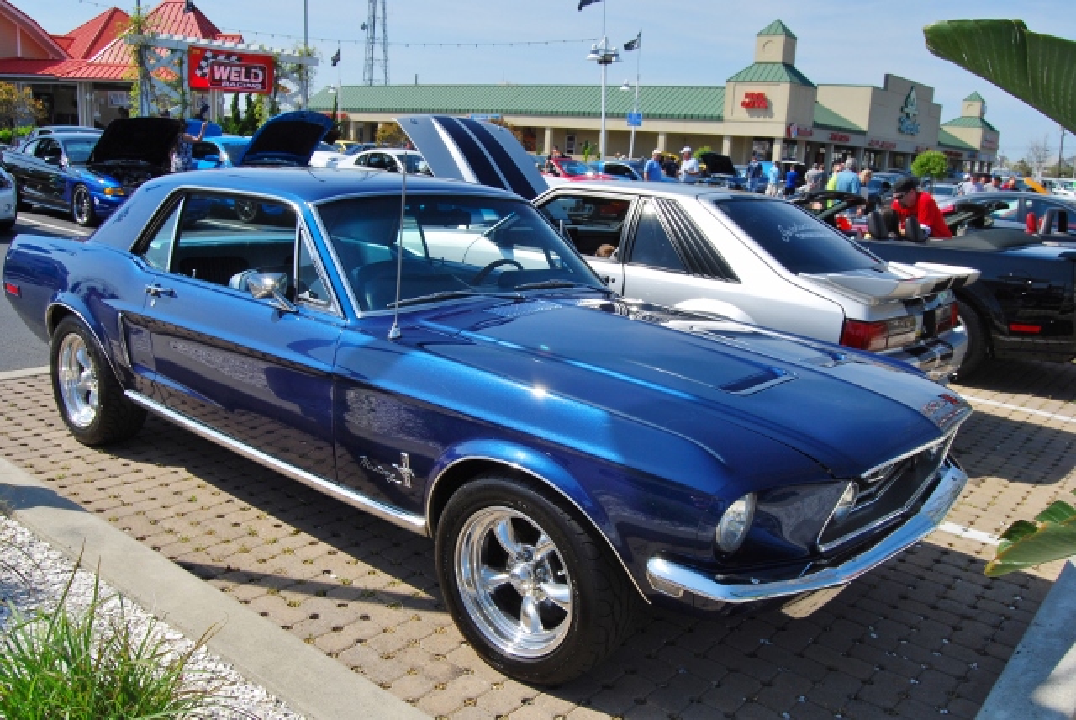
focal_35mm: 30
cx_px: 538
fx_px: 897
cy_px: 360
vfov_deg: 43.7
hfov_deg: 61.9
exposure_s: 1/400
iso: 200
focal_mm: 20
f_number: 10
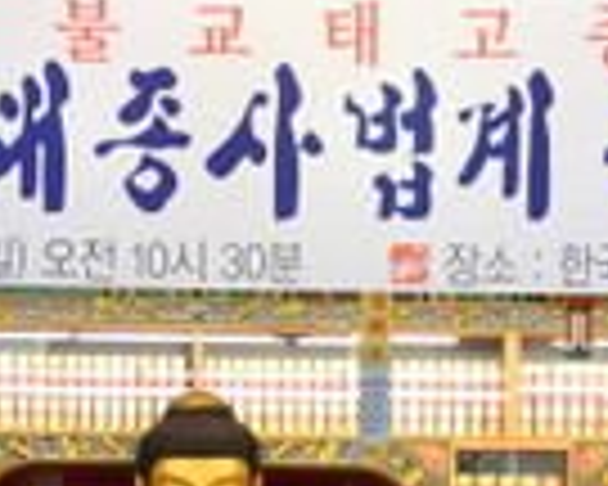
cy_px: 891
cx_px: 225
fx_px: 4643
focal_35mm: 258
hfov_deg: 7.5
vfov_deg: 5.9
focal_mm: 62
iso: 1600
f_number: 4.8
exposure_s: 1/60
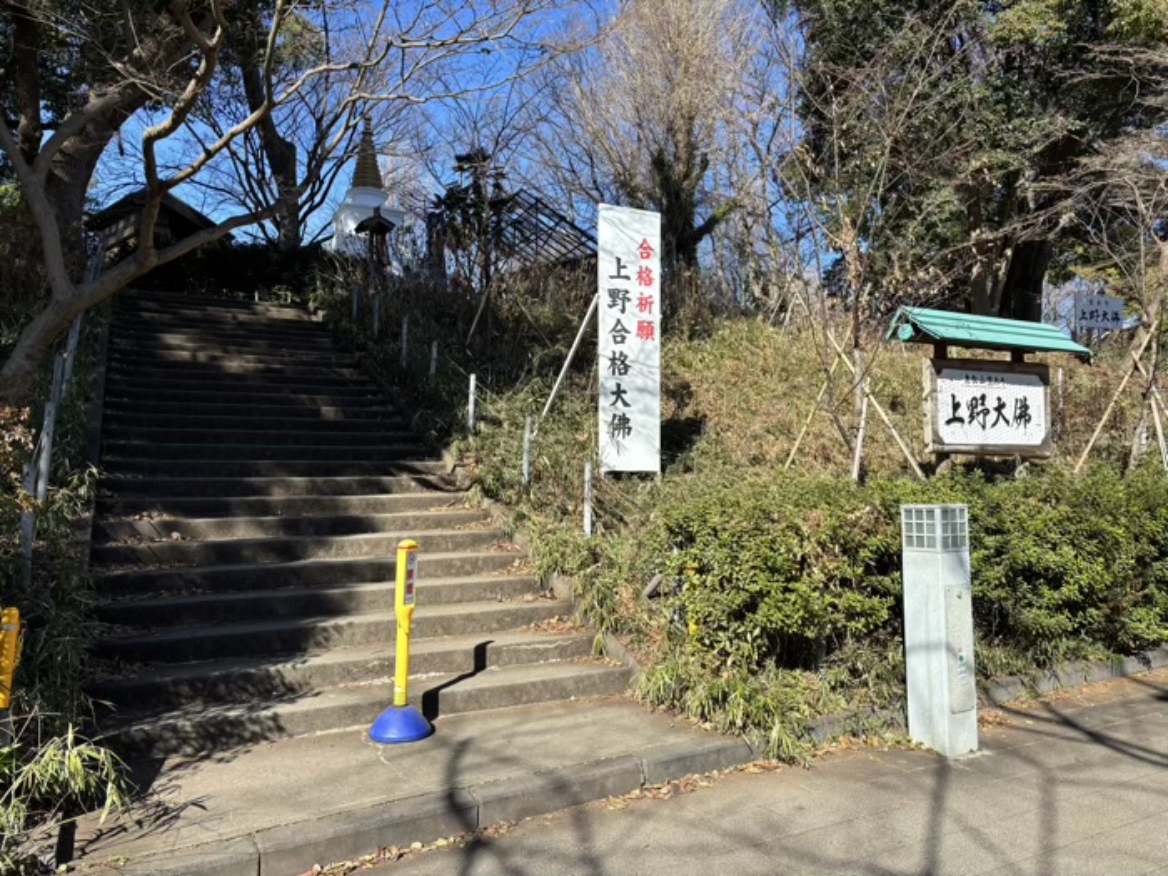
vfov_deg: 53.1
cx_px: 584
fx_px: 877
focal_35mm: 26
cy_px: 438
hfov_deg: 67.3
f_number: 1.6
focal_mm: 5.96
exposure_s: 1/1845
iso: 50
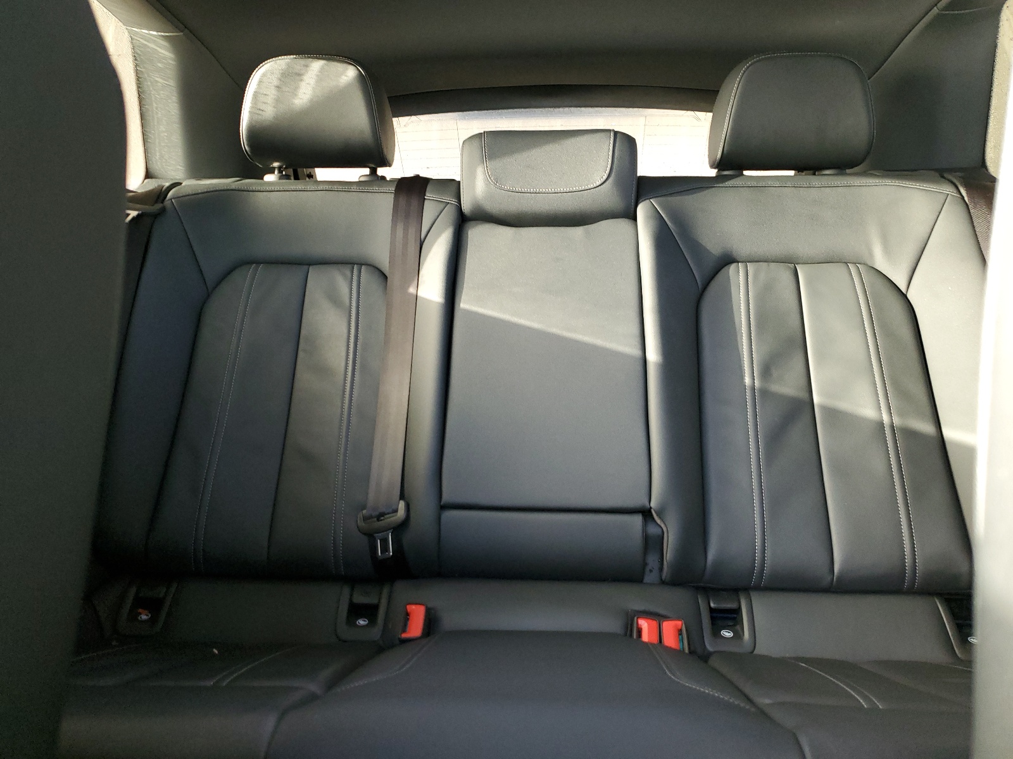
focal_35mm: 26
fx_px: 761
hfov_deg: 67.3
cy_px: 380
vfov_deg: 53.1
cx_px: 506
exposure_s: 1/60.2
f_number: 1.5
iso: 144
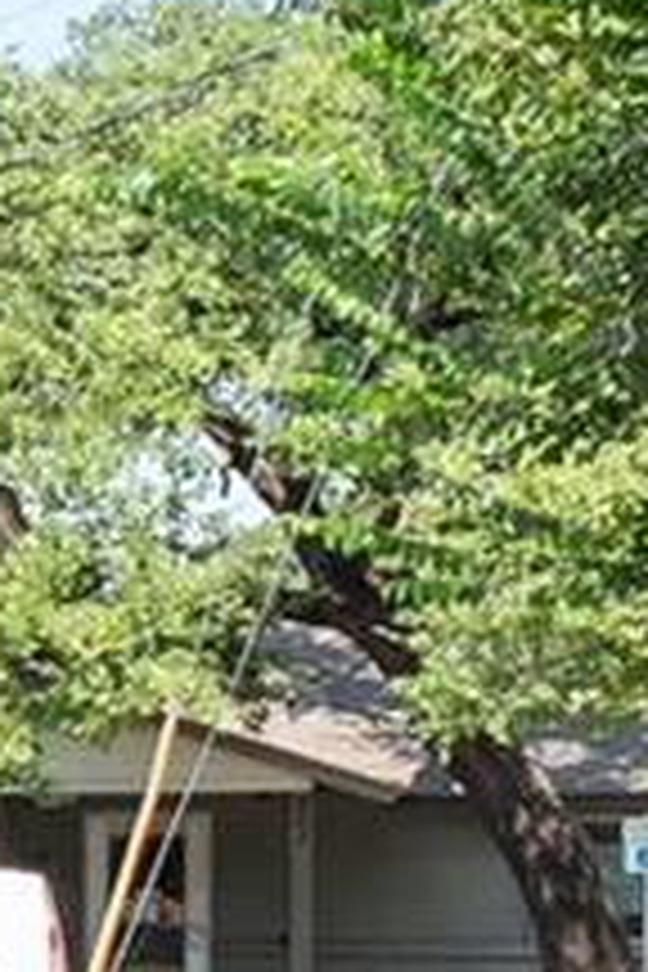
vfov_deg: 13.3
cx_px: -3010
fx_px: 4104
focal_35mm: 152
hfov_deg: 5.5
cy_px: 1060
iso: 100
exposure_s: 1/80
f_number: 8
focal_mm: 16
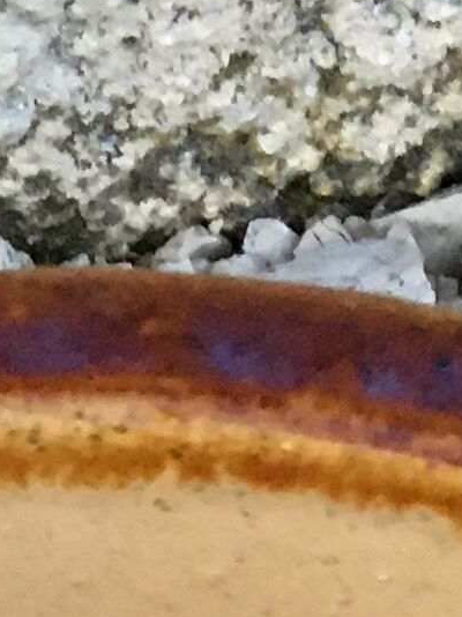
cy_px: 1833
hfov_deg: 6.7
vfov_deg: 7.9
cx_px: -187
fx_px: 3900
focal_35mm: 219
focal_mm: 4.15
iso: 200
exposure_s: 1/25
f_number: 2.2
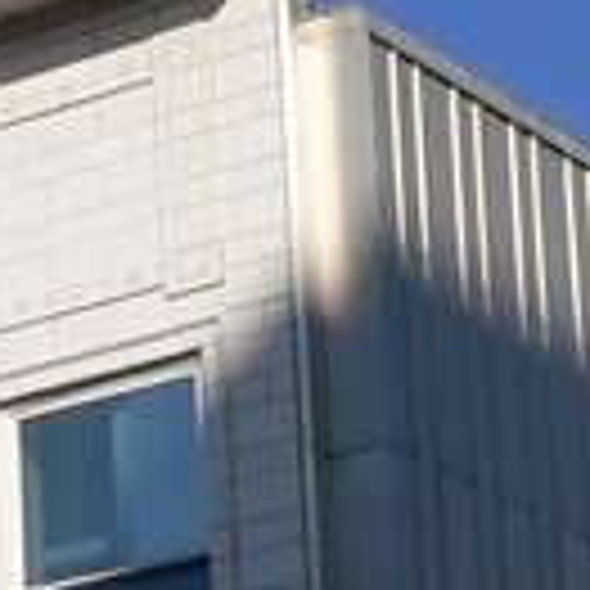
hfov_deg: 8.5
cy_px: 1054
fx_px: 3760
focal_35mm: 195
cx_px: -604
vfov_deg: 8.6
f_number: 5.6
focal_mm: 6
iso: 80
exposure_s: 1/500
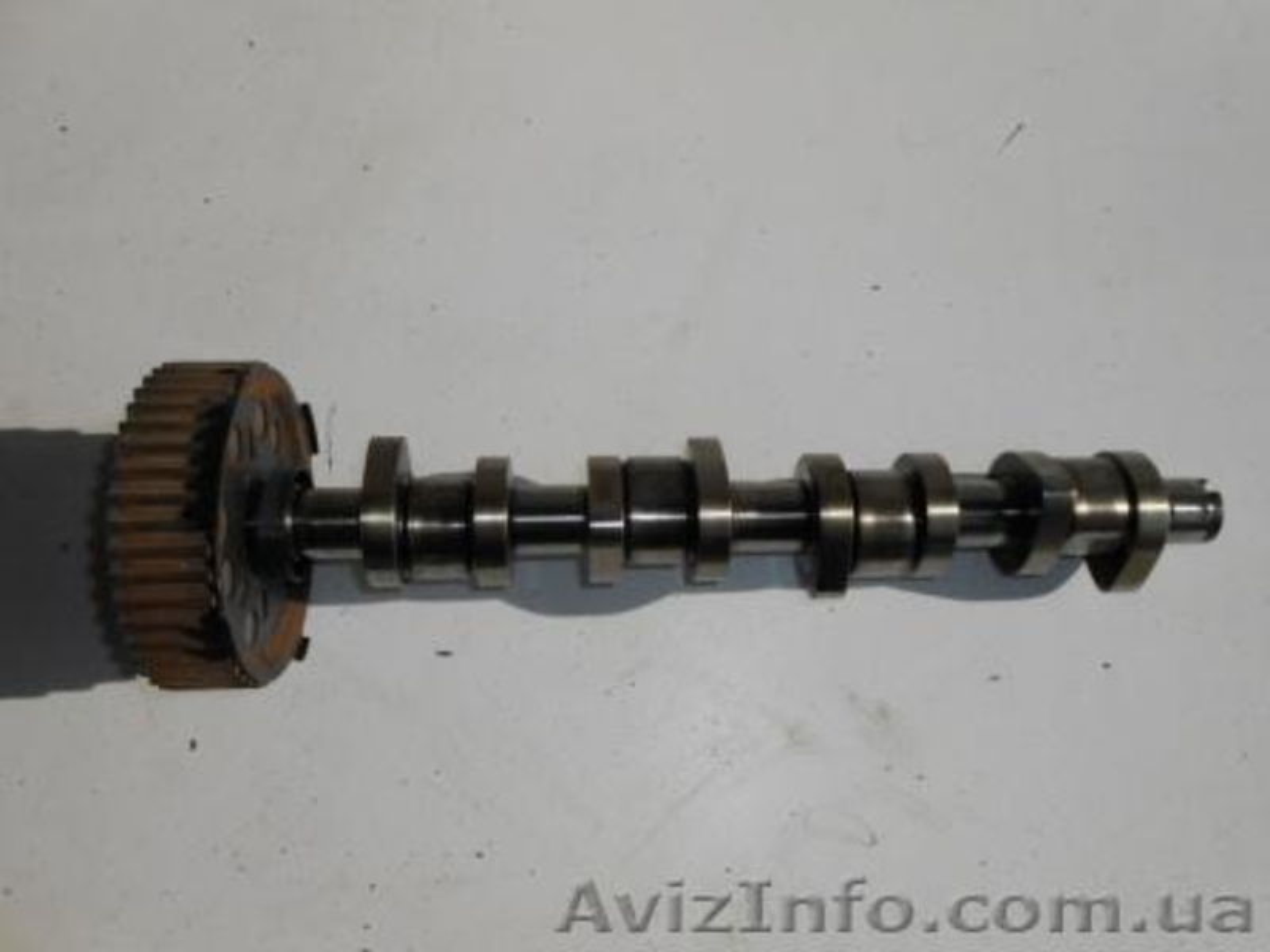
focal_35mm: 26
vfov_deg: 53.1
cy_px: 476
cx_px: 635
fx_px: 954
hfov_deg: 67.3
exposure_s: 1/1250
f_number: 3.5
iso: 80
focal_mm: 4.6
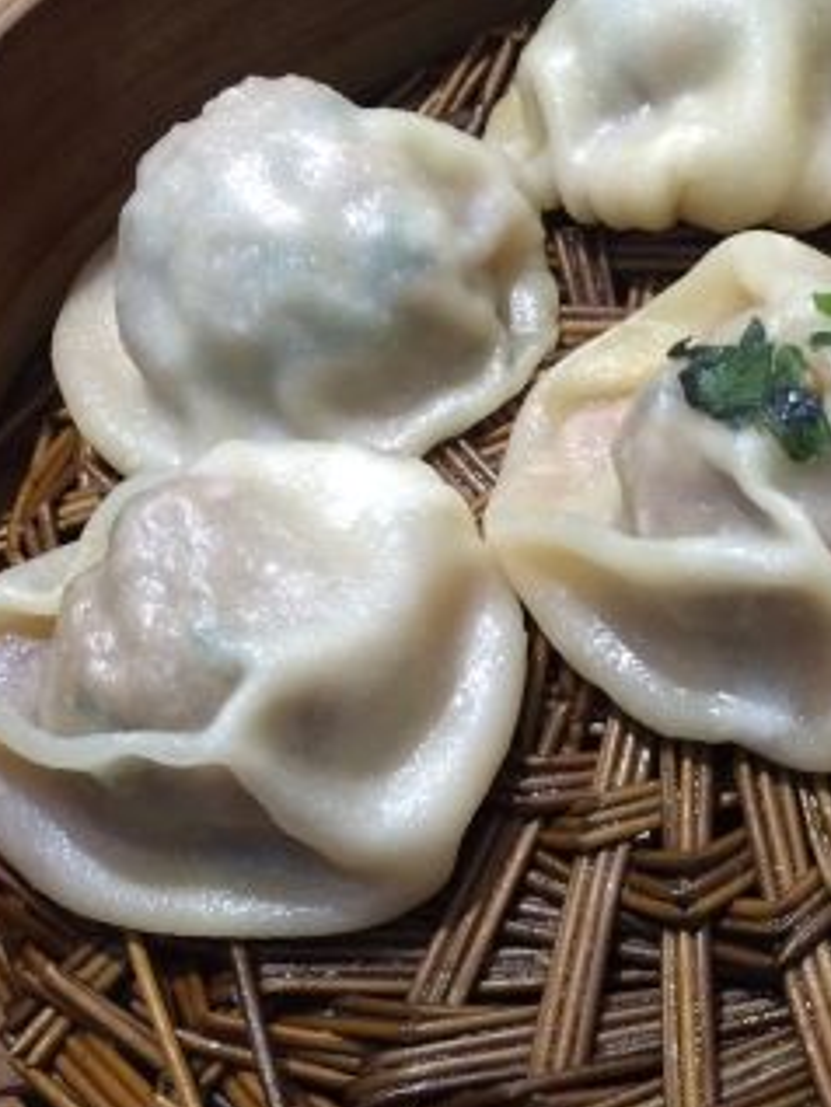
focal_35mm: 64
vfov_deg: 29.8
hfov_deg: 22.2
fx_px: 2047
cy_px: 821
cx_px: 812
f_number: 2.2
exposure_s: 1/33
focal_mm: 4.15
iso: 100
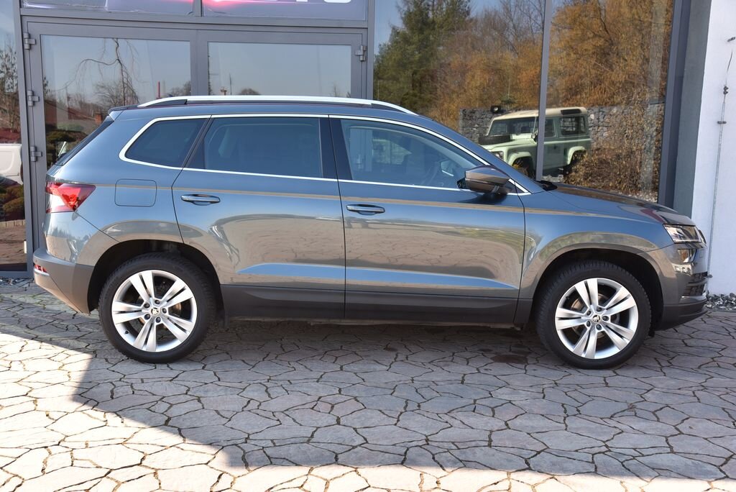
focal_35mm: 40
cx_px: 368
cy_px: 246
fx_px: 818
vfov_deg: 33.4
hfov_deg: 48.4
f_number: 7.1
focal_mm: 40
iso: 500
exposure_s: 1/200
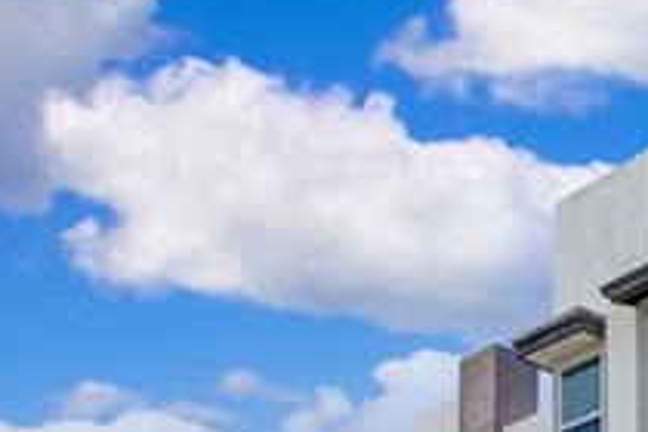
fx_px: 1314
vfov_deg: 15.8
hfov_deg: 18.9
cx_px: 1253
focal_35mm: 73
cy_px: 787
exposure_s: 1/400
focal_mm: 10
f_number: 11
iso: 400
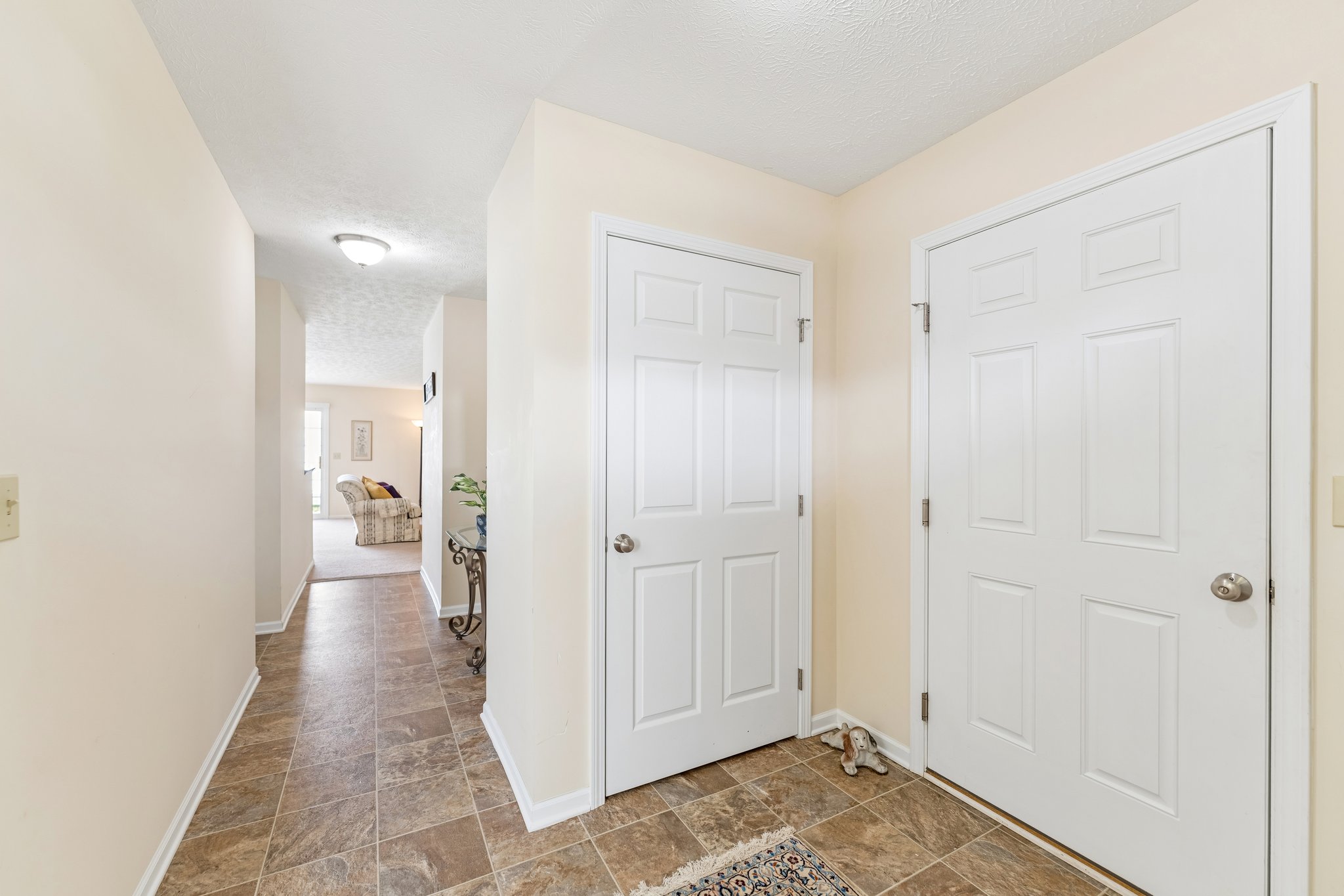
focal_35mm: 14
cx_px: 672
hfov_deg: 104.3
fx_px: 523
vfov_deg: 81.2
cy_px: 448
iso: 160
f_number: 3.5
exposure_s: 1/30
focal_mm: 14
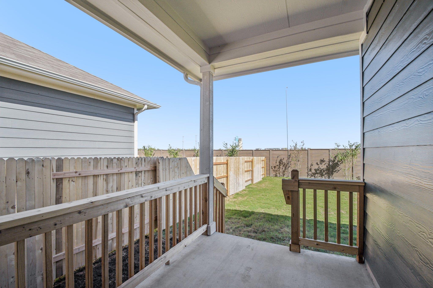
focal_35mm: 15
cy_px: 144
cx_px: 216
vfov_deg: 77.3
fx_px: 180
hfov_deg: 100.4
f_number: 8
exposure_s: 1/400
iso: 400
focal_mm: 10
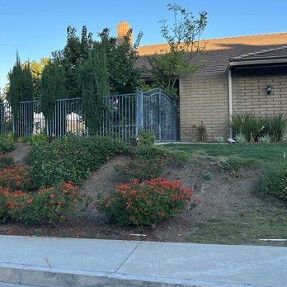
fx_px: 366
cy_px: 113
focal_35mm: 39
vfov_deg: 42.6
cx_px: 87
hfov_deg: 42.1
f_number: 1.78
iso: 80
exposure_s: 1/1357
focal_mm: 6.86
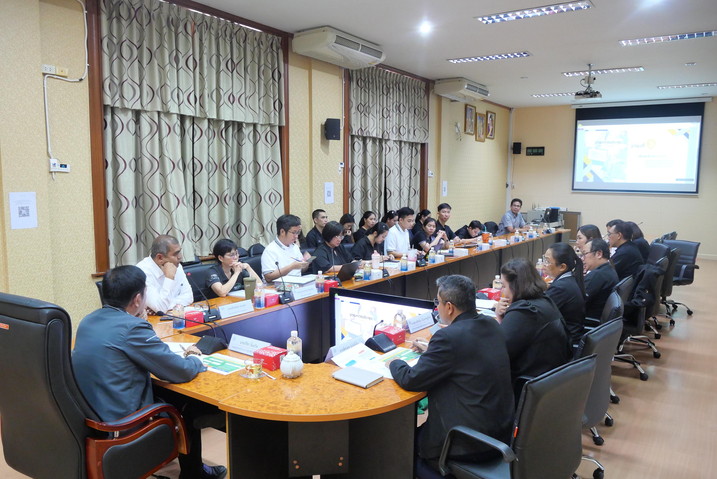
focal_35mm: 29
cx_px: 358
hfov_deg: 63.6
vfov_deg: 45.0
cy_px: 240
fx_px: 578
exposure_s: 1/13
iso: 1600
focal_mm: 14
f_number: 5.6
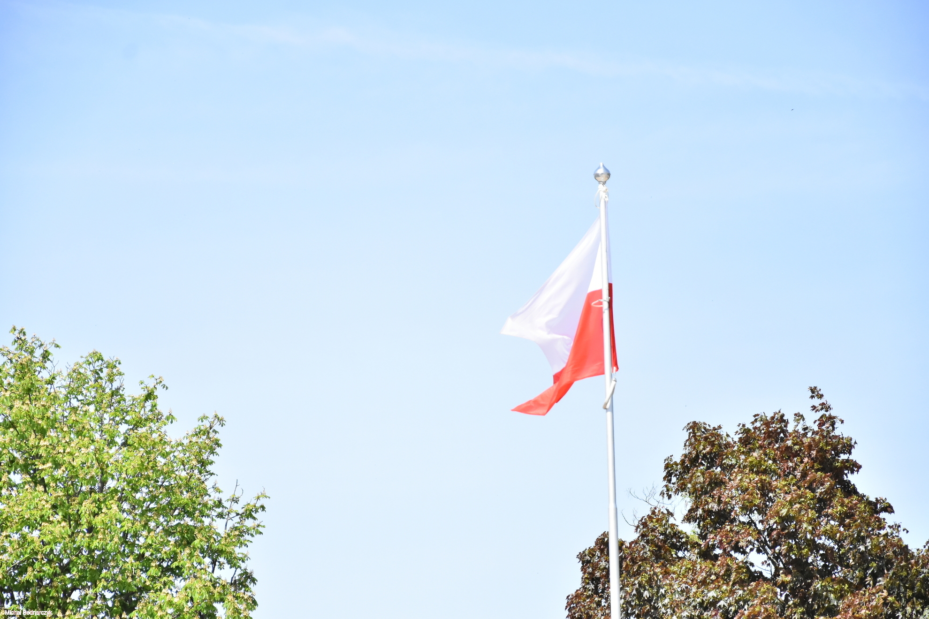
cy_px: 310
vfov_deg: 8.7
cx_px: 464
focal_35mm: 158
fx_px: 4064
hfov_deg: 13.0
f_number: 5.6
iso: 3200
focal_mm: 105
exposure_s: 1/8000
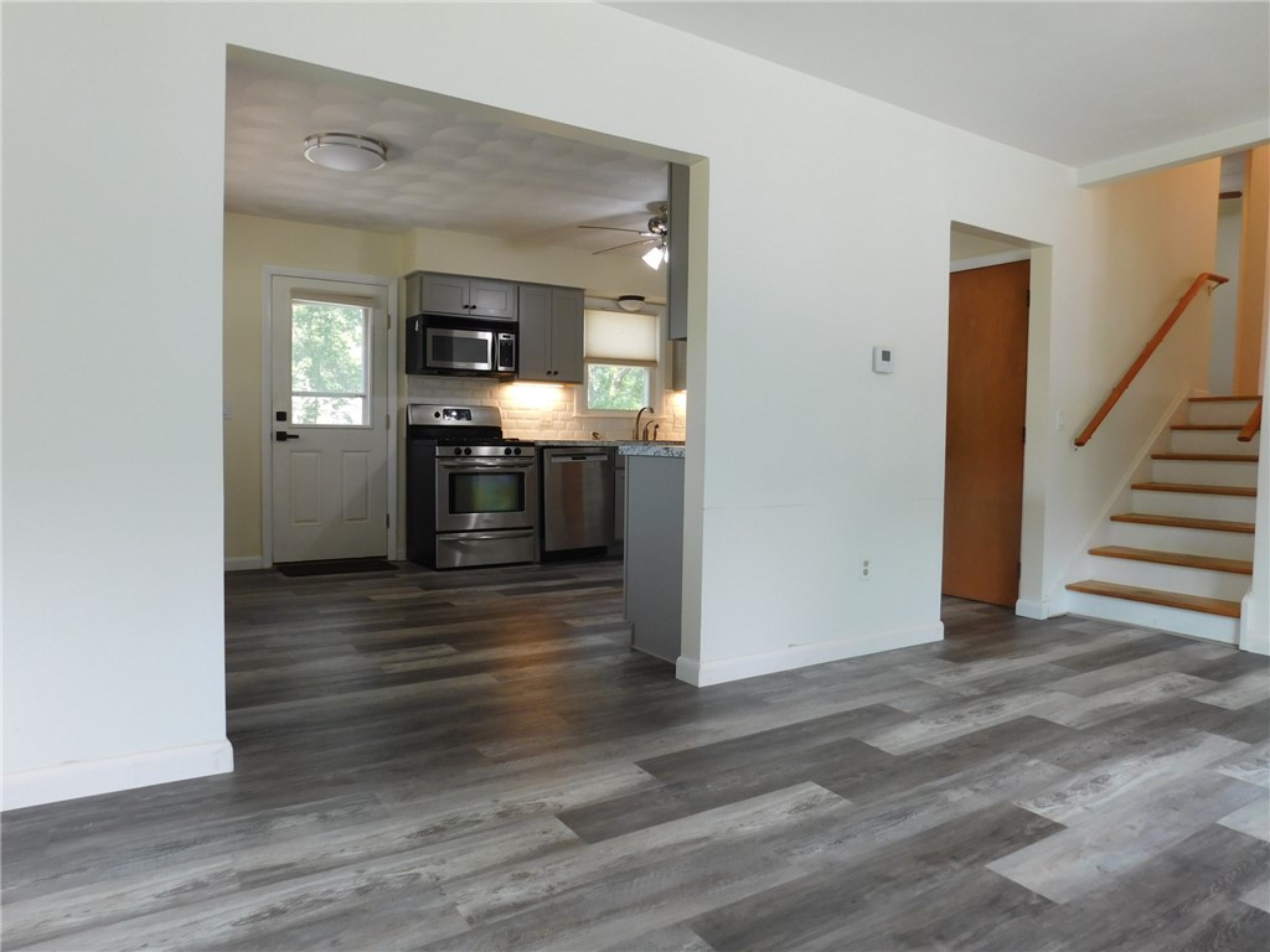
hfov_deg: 73.9
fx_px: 844
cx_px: 635
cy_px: 476
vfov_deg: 58.9
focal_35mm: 23
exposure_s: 1/50
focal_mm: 4
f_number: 3
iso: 125
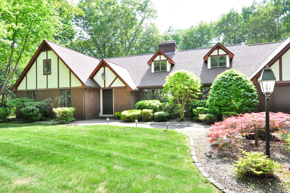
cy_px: 96
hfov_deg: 81.3
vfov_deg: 59.4
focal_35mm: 21
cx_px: 145
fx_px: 169
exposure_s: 1/200
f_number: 8
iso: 1250
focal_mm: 14
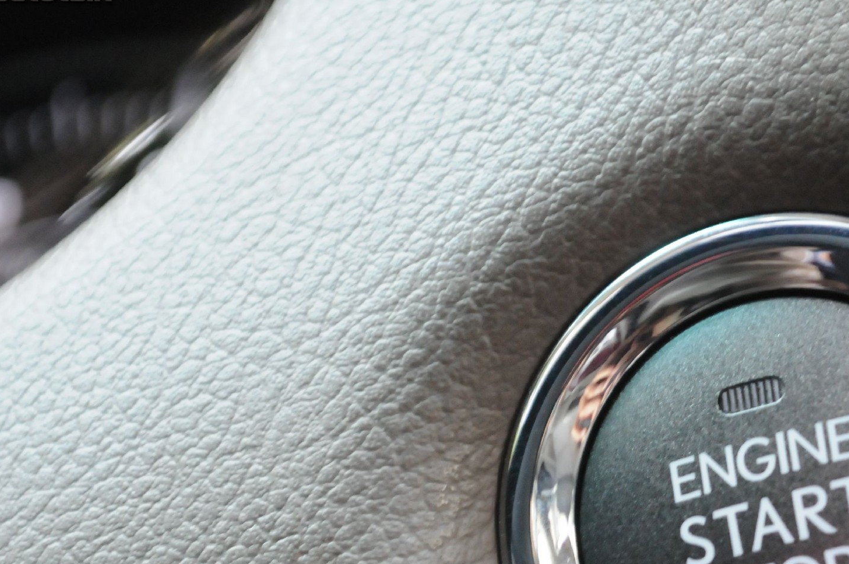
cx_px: 724
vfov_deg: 9.4
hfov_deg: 14.1
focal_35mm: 145
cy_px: 473
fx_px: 3413
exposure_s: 1/40
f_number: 6.3
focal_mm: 55
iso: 2000
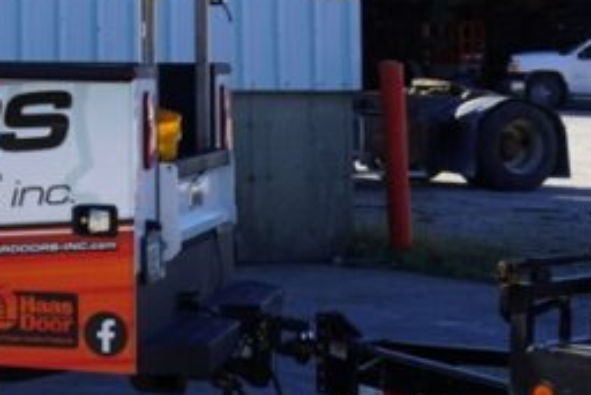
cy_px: -134
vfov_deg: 9.6
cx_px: -365
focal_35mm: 140
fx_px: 2300
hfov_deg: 13.6
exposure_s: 1/125
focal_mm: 35
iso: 100
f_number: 9
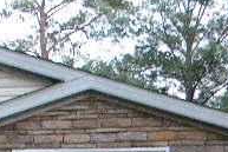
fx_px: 786
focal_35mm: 124
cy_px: 259
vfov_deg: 10.5
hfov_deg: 15.6
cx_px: -80
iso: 728
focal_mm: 6.4
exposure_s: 1/9
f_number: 3.7
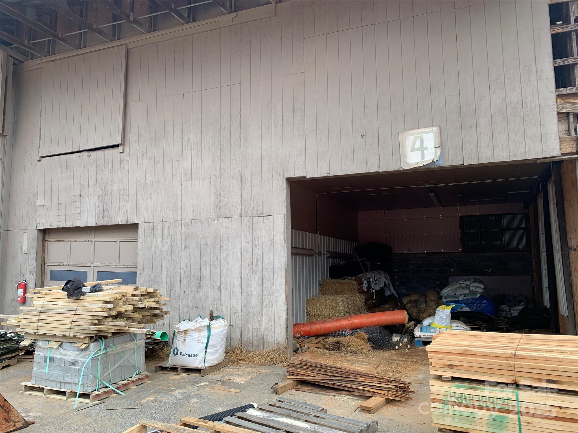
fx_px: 434
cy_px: 216
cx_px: 289
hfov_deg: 67.3
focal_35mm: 26
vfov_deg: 53.1
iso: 25
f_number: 1.8
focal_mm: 4.25
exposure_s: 1/400
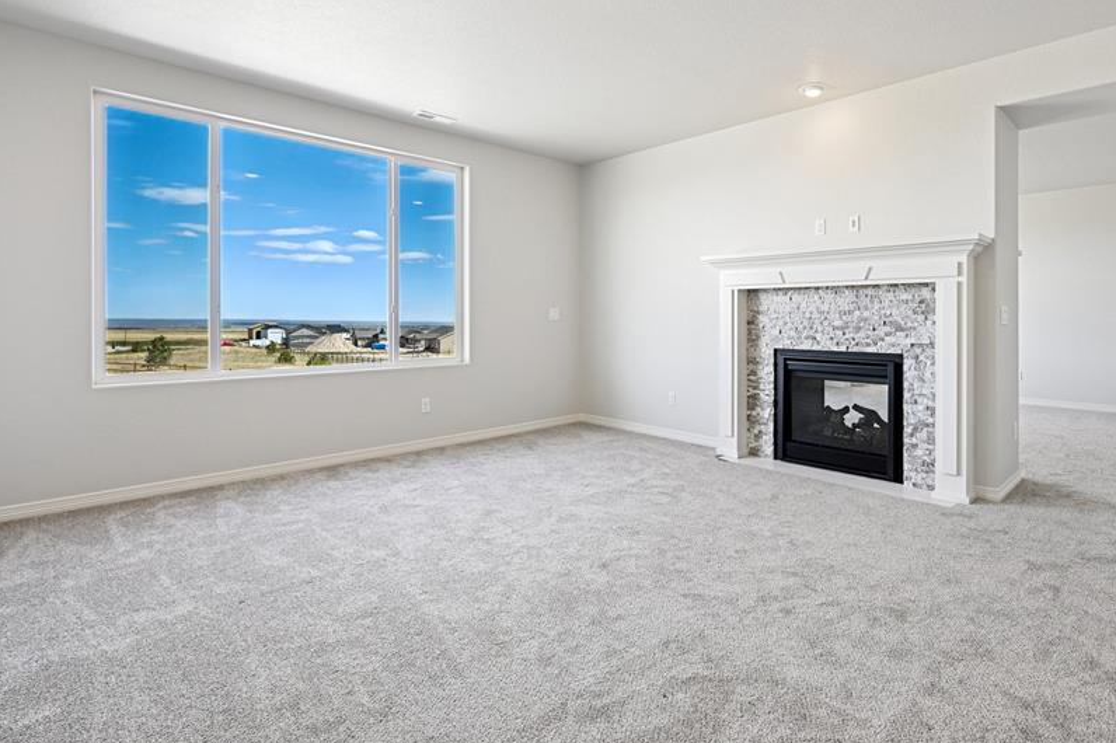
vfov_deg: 67.2
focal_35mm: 18
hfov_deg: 89.3
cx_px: 646
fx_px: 558
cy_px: 341
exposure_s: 1/200
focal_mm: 14
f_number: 5.6
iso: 320
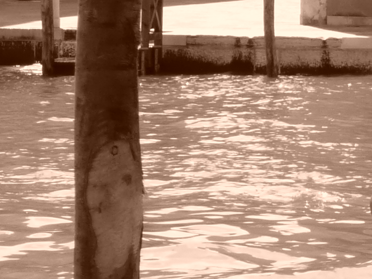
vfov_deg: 4.3
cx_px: 684
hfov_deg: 5.6
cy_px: 257
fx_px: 3708
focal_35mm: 345
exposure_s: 1/250
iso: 100
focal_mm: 13.7
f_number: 4.7
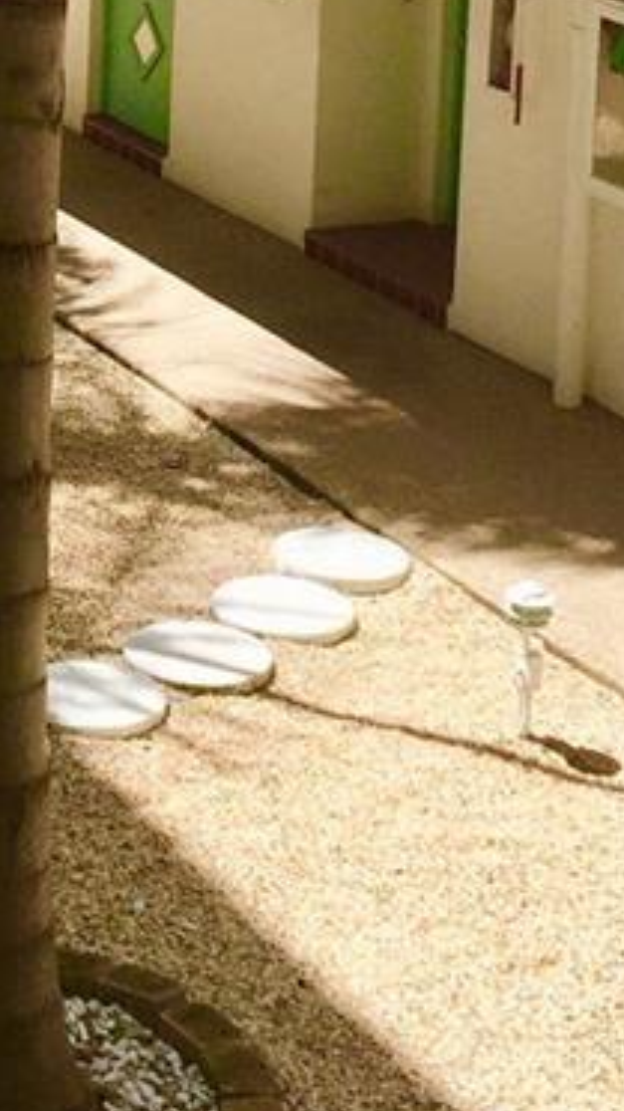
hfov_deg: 11.7
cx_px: -72
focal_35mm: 102
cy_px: -209
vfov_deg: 19.7
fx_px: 3003
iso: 32
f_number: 2.2
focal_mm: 4.15
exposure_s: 1/1522
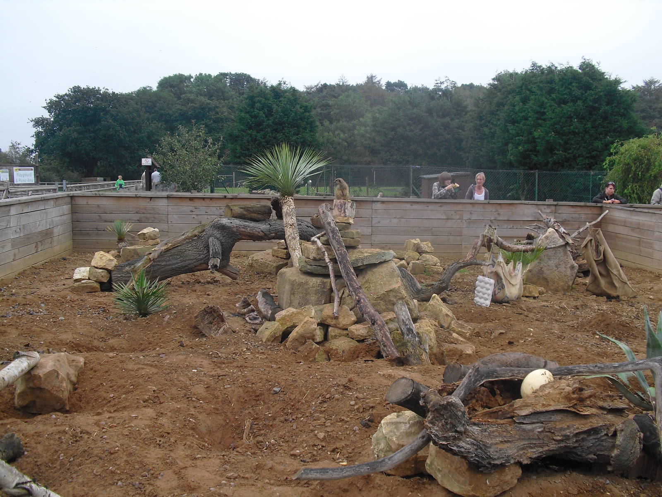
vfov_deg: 39.7
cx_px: 331
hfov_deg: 51.4
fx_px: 688
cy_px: 248
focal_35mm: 36
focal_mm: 6.3
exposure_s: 1/200
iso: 100
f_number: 3.1
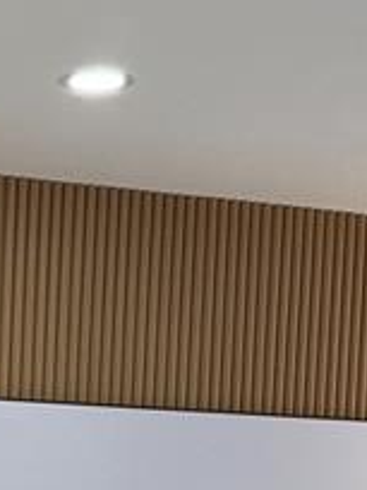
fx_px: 1993
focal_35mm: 141
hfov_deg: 10.2
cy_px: 805
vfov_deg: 13.0
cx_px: -182
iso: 125
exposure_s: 1/240
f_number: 1.78
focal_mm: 6.76
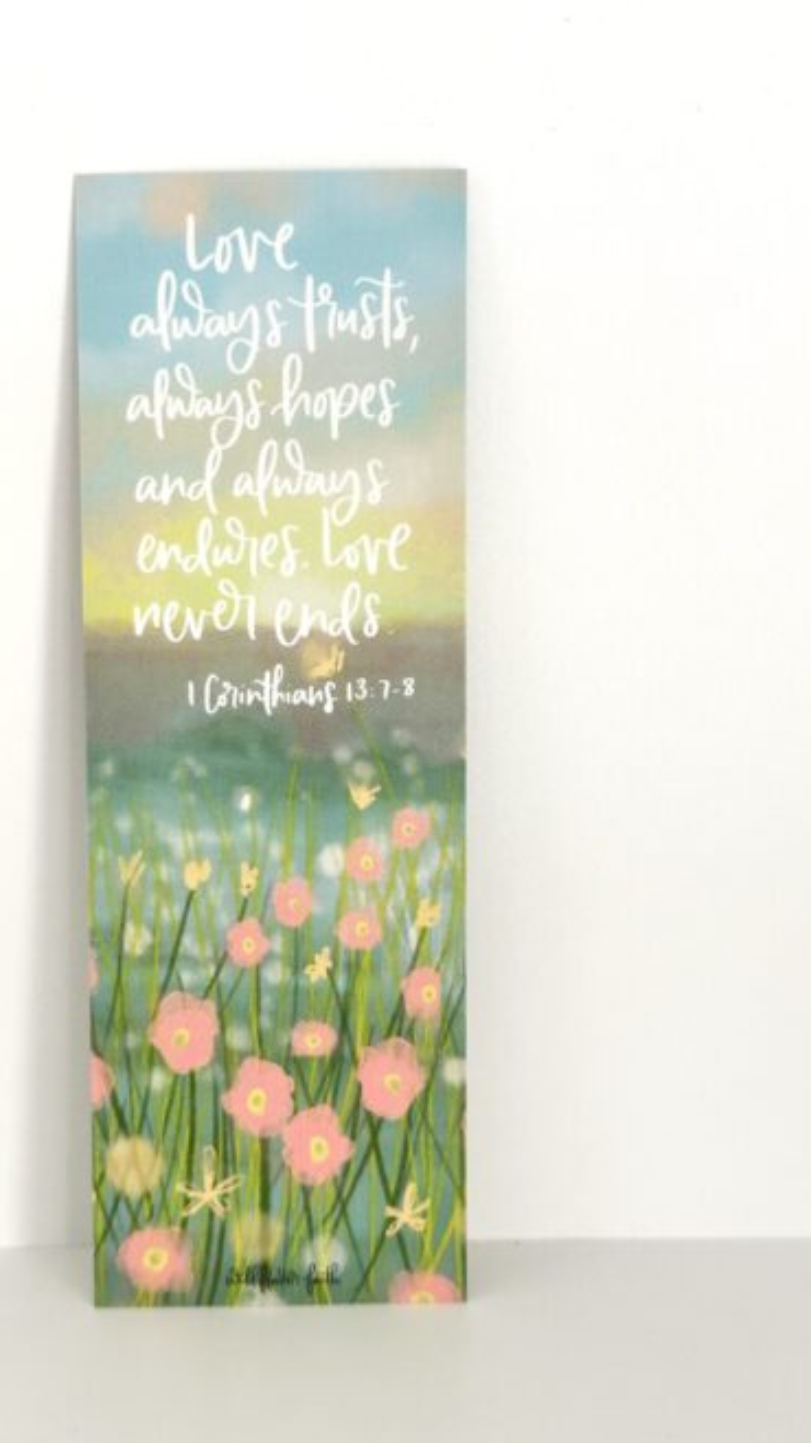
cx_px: 298
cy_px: 725
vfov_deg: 39.2
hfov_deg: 22.6
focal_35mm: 53
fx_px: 2027
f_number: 1.78
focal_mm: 6.86
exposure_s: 1/60
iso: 160
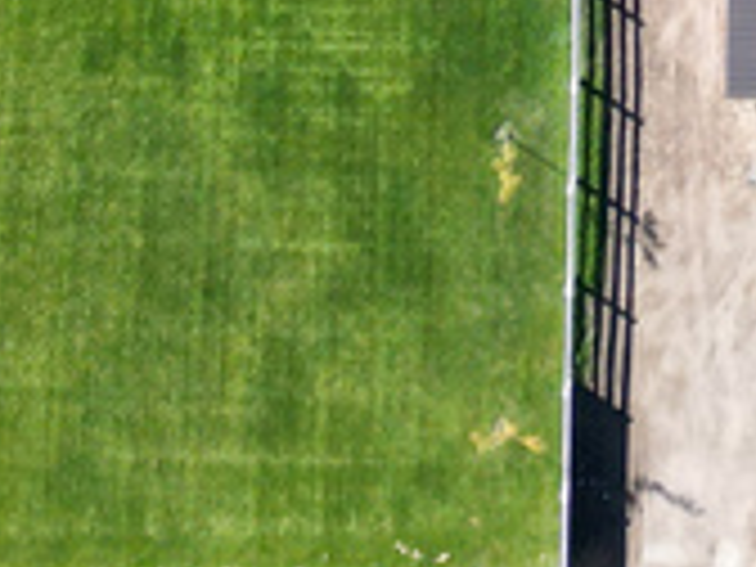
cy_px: -904
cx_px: 756
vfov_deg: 8.9
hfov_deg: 13.3
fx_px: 3189
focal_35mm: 146
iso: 140
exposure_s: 1/2000
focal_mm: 6.72
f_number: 1.7
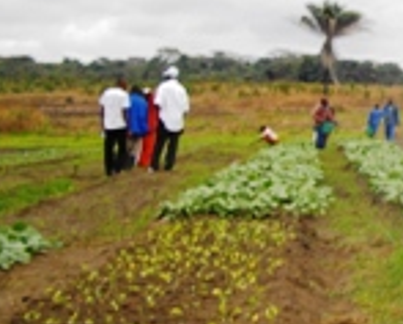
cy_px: 209
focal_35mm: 92
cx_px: 548
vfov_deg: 16.7
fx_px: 1099
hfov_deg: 19.0
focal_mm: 5.7
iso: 100
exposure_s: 1/100
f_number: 8.8
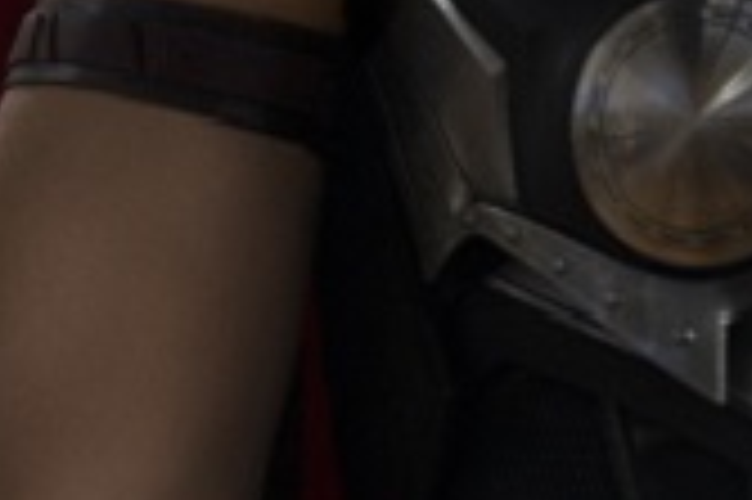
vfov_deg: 2.3
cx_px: 1396
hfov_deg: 3.5
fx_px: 12187
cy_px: -468
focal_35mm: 584
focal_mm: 115
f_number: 2.8
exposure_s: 1/160
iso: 3200
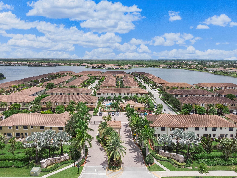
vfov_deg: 56.8
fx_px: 164
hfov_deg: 71.6
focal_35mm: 24
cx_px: 118
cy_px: 89
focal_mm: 4.39
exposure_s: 1/2500
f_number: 2.8
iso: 100
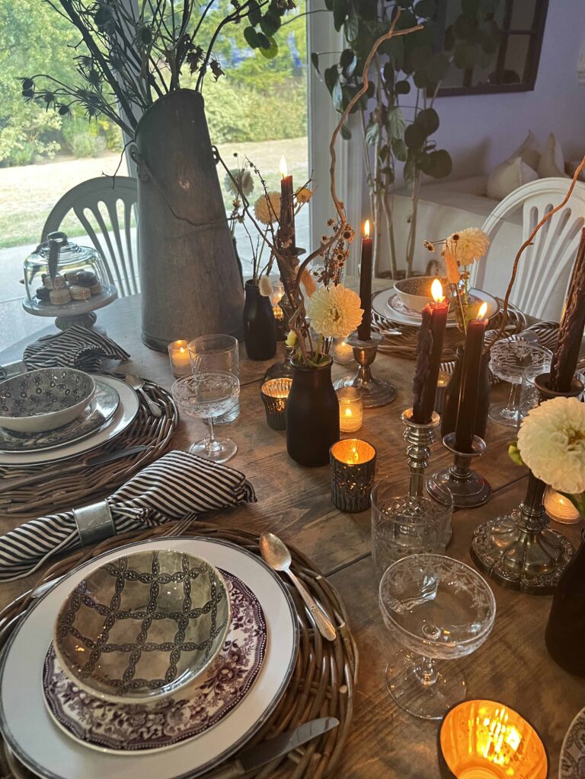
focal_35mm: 26
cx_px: 292
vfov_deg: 67.3
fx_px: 586
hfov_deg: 53.1
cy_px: 390
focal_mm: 5.7
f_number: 1.5
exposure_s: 1/60
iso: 250
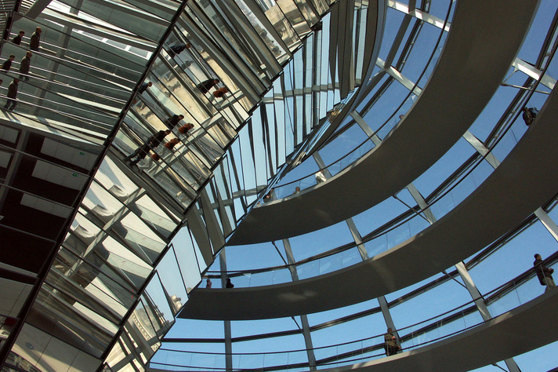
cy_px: 170
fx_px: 465
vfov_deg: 43.5
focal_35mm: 30
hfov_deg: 62.0
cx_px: 275
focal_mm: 7.21
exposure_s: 1/500
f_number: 7.1
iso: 100
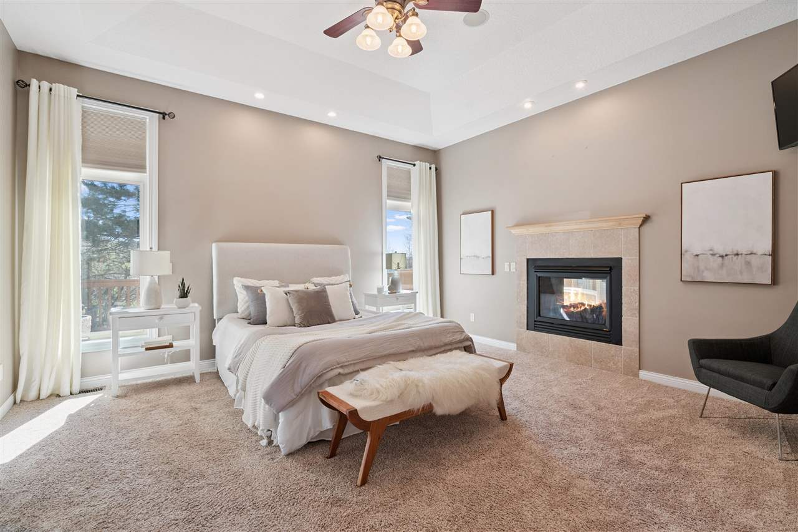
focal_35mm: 17
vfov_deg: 70.4
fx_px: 377
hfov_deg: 93.3
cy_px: 266
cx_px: 399
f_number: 9
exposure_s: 1/20
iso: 400
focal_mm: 17
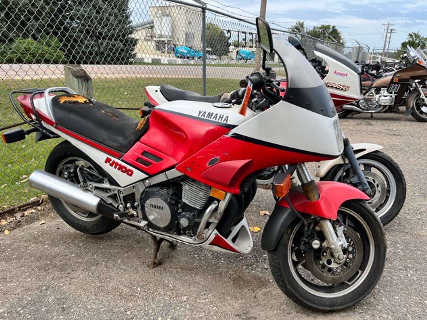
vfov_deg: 53.1
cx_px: 214
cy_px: 160
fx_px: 321
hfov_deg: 67.3
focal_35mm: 26
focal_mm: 5.1
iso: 50
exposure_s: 1/1266
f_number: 1.6
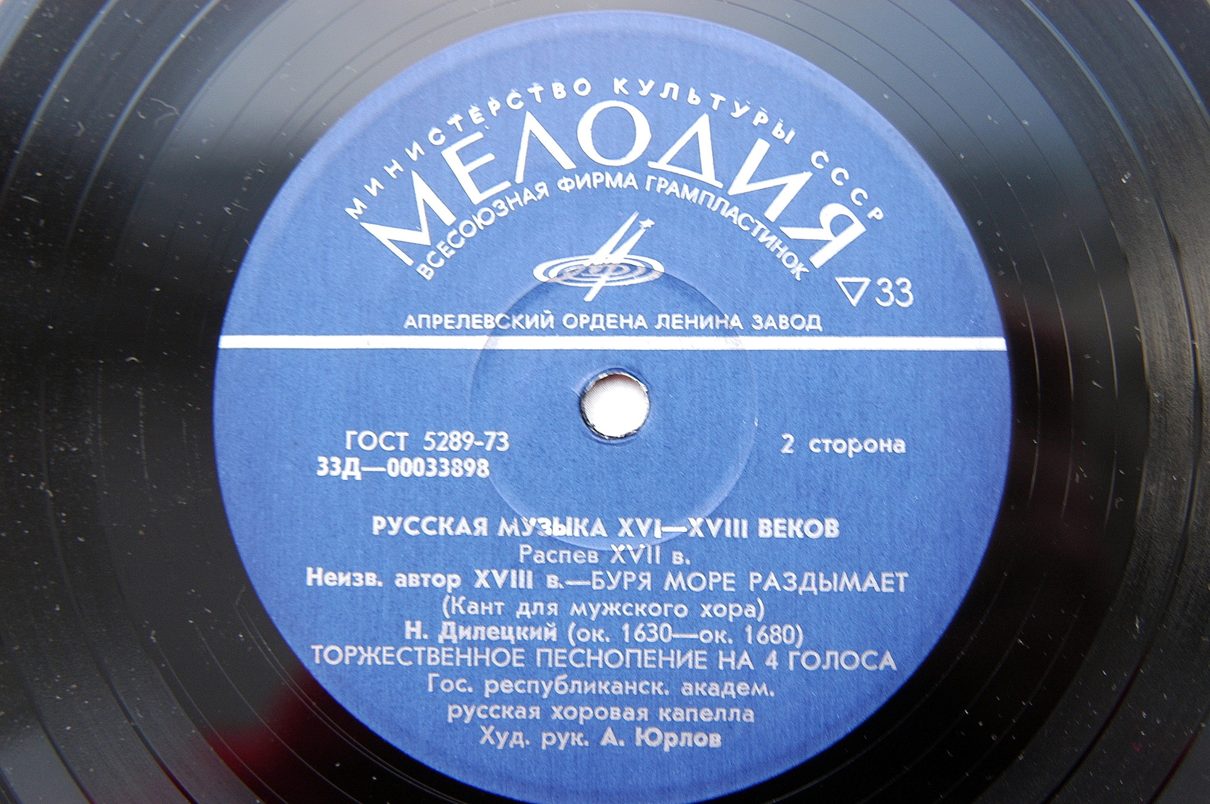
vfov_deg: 25.7
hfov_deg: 37.9
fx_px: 1763
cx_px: 605
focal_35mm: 52
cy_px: 402
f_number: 3.3
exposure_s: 1/40
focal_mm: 35
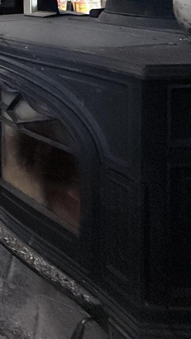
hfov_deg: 17.3
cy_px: 5
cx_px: -220
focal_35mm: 41
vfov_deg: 43.0
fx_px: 369
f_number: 2.2
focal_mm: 2.22
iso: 500
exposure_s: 1/60
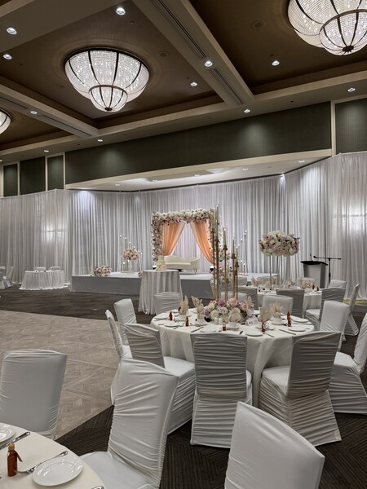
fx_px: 339
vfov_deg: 71.6
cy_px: 244
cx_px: 184
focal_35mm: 24
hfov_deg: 56.8
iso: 125
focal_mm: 6.76
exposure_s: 1/163
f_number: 1.78
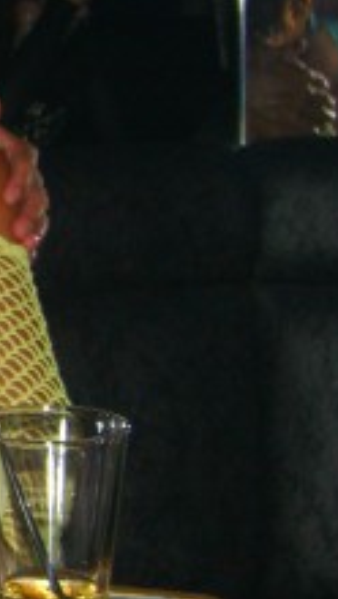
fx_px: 1798
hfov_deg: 9.7
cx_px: -420
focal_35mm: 113
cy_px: 212
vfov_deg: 18.9
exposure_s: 1/60
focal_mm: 7.9
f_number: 2.8
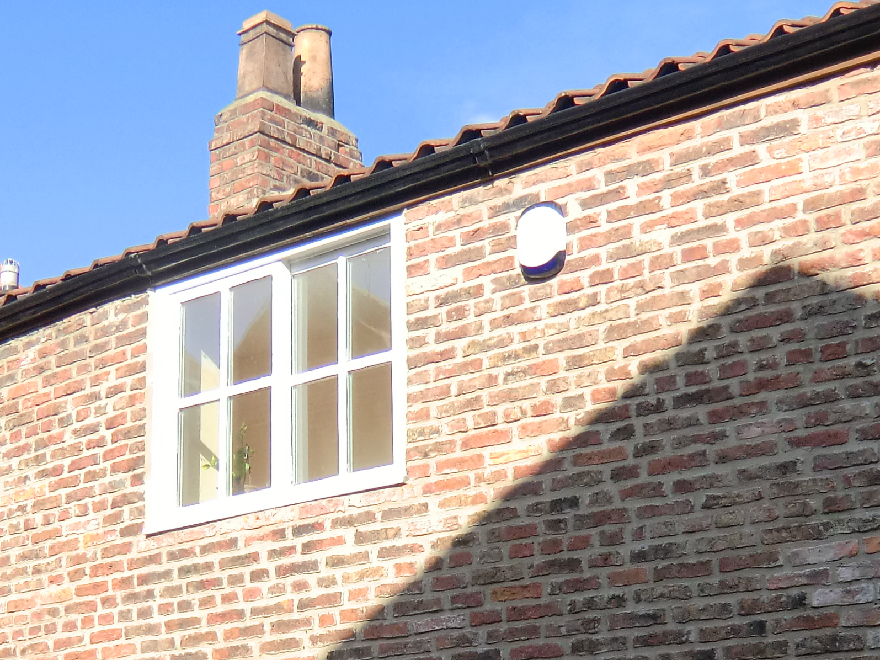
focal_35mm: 65
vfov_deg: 21.8
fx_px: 1652
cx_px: 343
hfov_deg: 29.7
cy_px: 662
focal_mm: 4.3
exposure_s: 1/400
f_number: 3.2
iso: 64
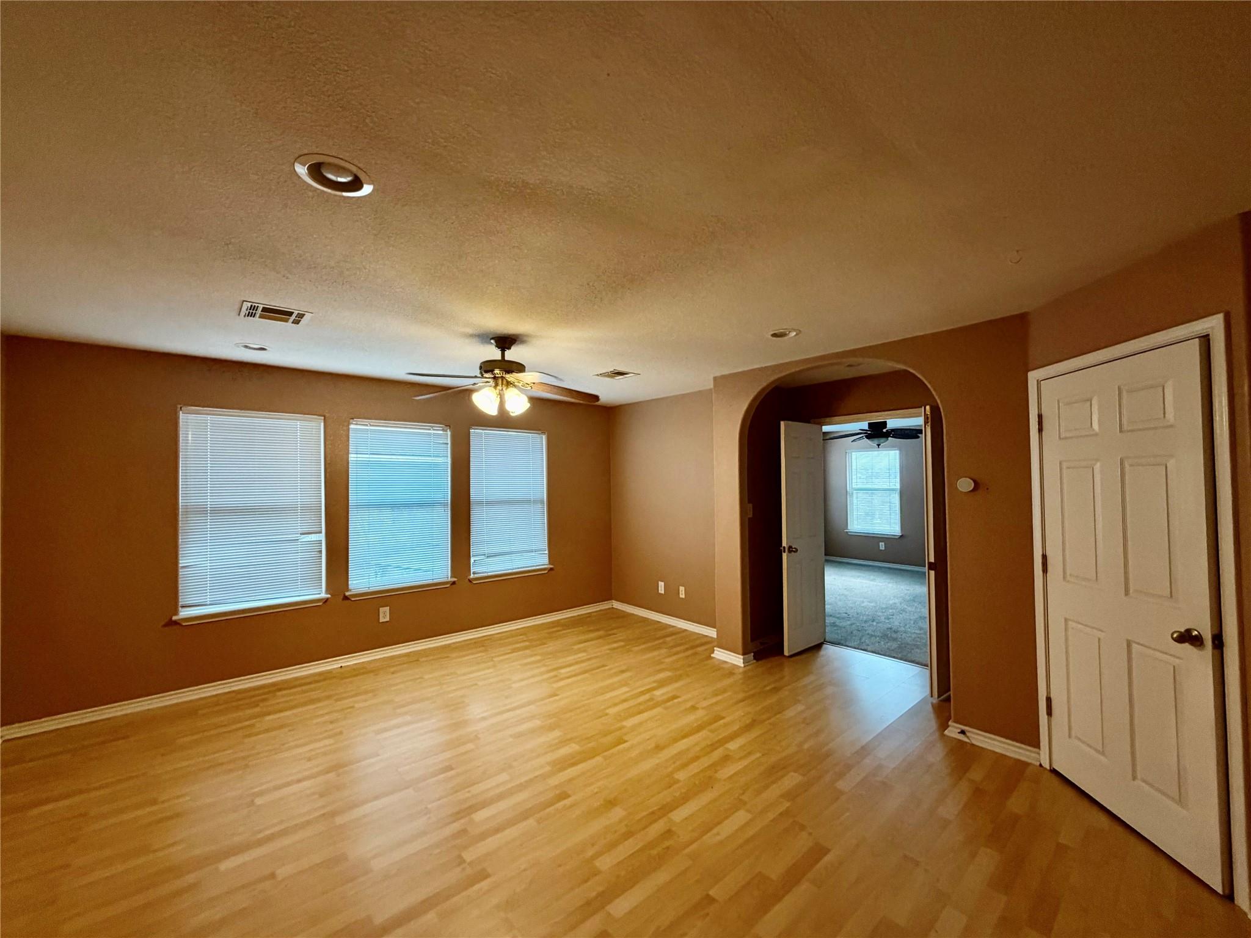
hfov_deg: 102.1
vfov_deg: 85.7
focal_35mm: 14
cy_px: 469
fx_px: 506
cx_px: 626
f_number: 2.2
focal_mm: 2.22
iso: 320
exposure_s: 1/120
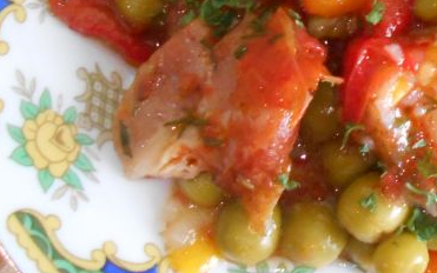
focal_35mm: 76
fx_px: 905
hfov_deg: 25.2
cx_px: 483
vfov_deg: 16.4
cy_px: -60
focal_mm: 4.6
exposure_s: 1/25
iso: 800
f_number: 3.2
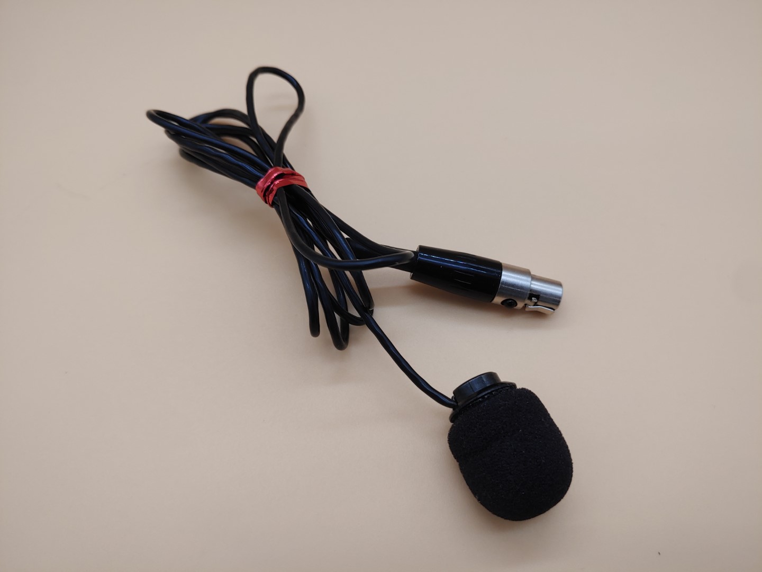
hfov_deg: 67.3
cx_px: 381
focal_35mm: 26
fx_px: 572
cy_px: 286
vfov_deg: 53.1
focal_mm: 4.36
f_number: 1.8
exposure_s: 1/169
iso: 50
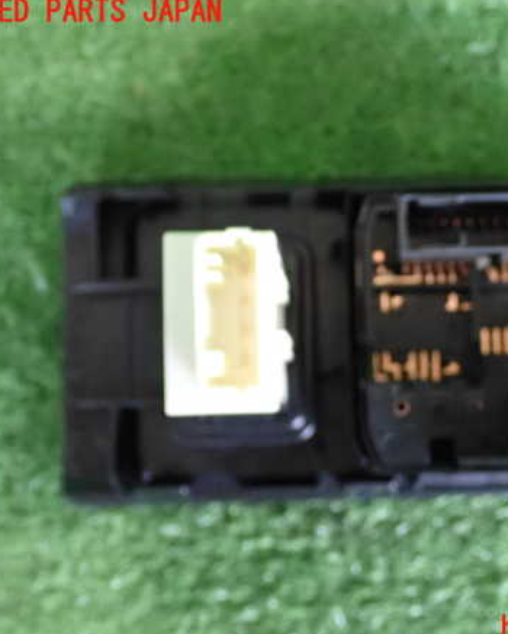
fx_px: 1183
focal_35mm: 63
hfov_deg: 23.9
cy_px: 321
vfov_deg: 30.0
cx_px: 393
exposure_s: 1/30
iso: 2000
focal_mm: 8.4
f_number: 3.1
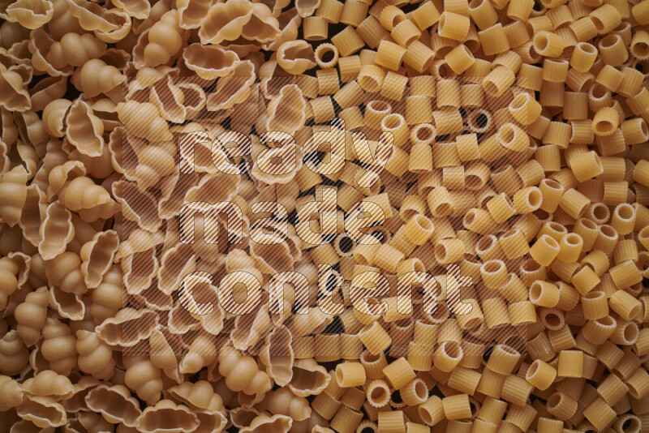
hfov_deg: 39.6
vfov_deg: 27.0
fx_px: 902
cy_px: 216
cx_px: 324
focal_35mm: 50
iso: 160
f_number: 8
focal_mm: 50
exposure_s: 1/100
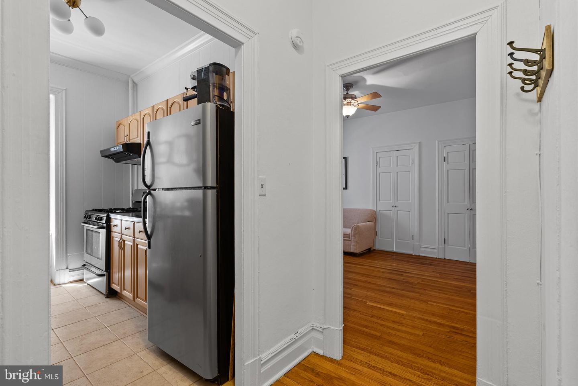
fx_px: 257
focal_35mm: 16
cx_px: 289
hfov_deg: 96.7
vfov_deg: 73.8
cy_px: 193
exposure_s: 6
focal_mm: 16
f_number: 8
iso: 200
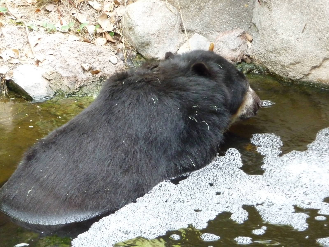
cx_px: 164
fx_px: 2015
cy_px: 124
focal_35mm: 212
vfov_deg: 7.0
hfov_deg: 9.3
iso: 800
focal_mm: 36.4
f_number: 4.8
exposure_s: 1/60
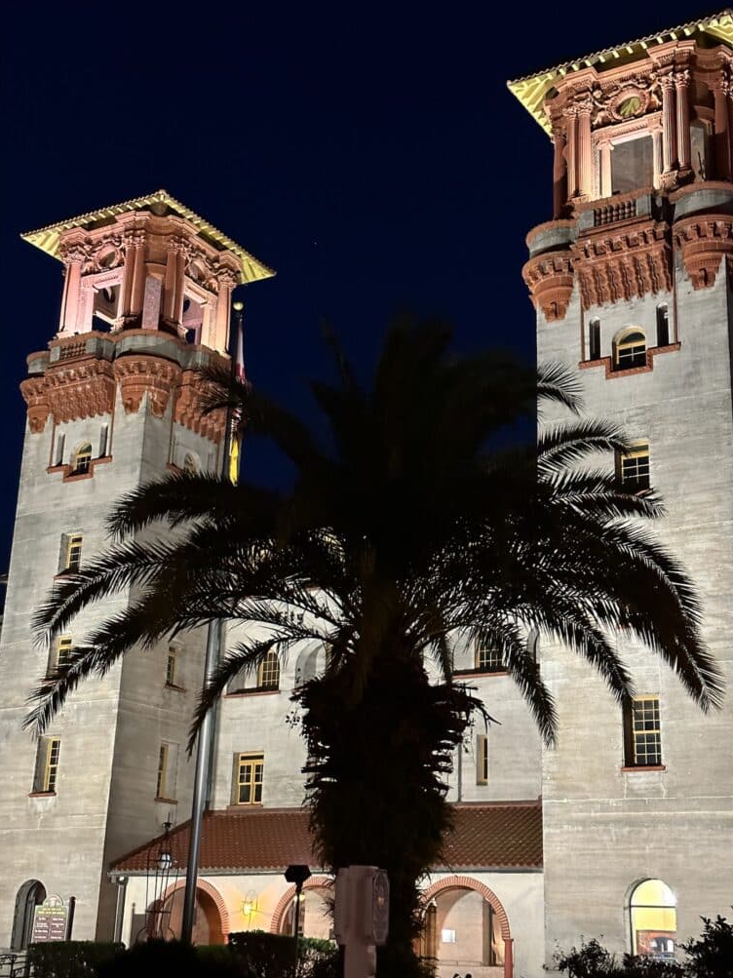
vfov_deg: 38.9
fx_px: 1384
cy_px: 486
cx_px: 372
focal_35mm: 49
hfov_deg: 29.7
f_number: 1.78
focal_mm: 6.86
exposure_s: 1/20
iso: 640
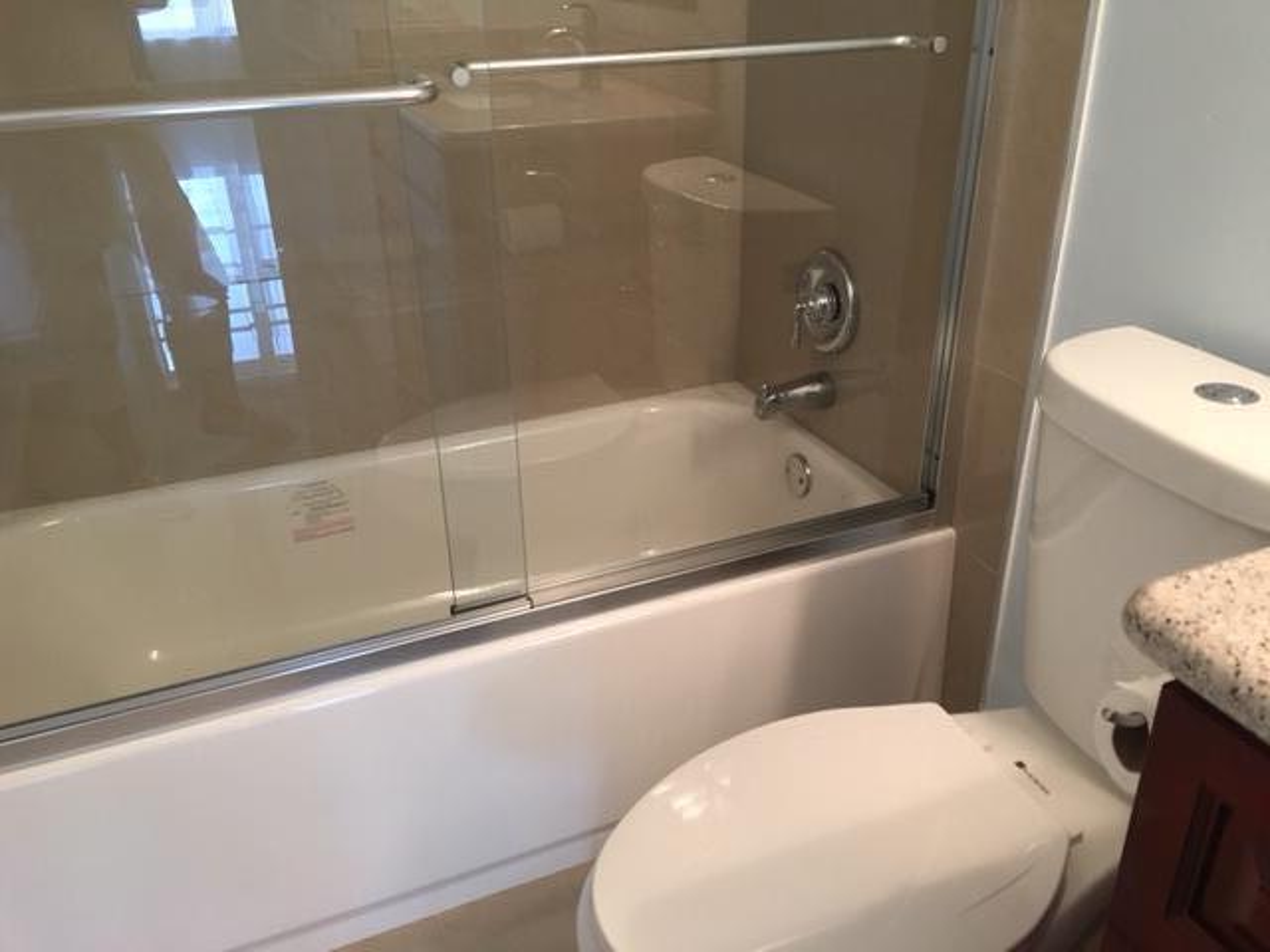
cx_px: 635
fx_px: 1064
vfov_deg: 48.2
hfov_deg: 61.7
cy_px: 476
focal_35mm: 29
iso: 64
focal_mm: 4.15
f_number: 2.2
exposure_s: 1/15
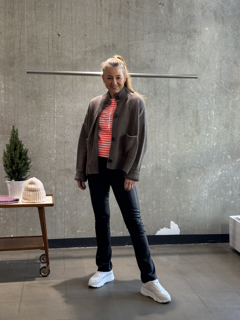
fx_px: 444
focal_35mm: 48
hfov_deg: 30.3
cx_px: 120
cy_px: 160
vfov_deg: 39.7
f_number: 1.78
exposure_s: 1/100
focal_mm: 6.76
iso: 50
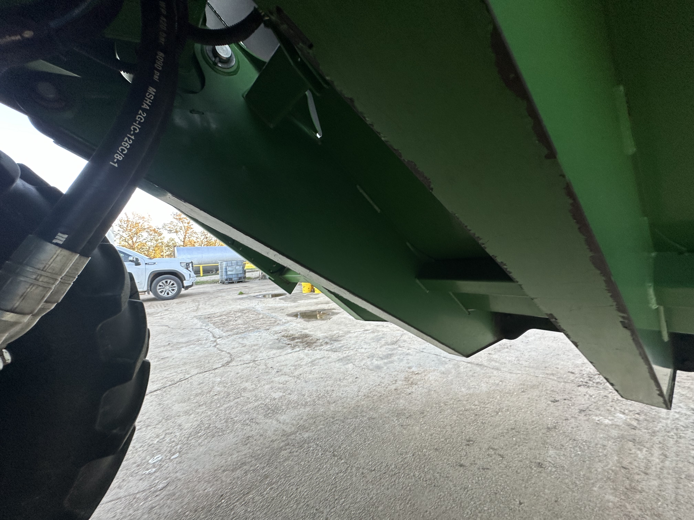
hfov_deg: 102.1
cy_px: 260
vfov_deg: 85.7
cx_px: 347
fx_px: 281
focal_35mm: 14
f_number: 2.2
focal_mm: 2.22
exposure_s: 1/99
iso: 100
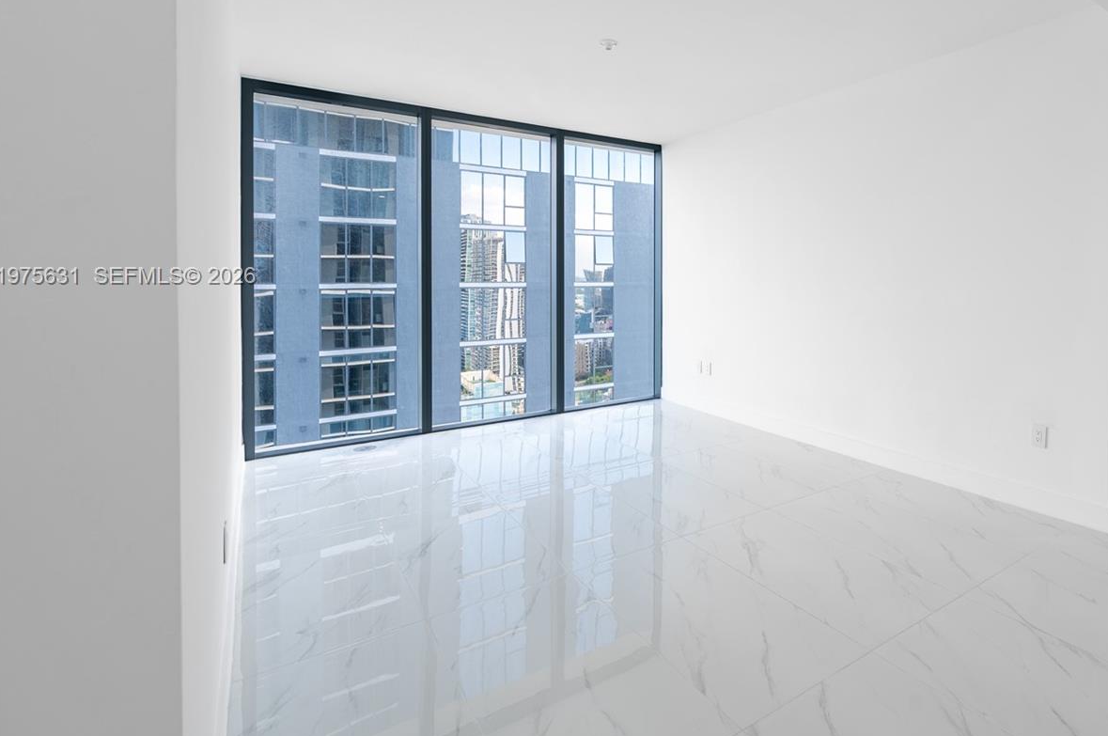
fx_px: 584
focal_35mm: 19
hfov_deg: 84.7
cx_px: 715
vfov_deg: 63.5
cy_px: 278
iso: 280
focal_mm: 14
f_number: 7.1
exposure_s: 1/125
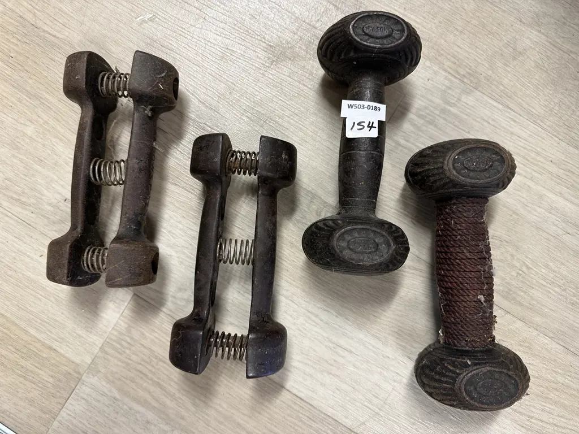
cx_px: 290
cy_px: 217
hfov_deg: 71.6
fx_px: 401
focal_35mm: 24
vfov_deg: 56.8
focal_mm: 6.86
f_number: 1.78
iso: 200
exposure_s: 1/50
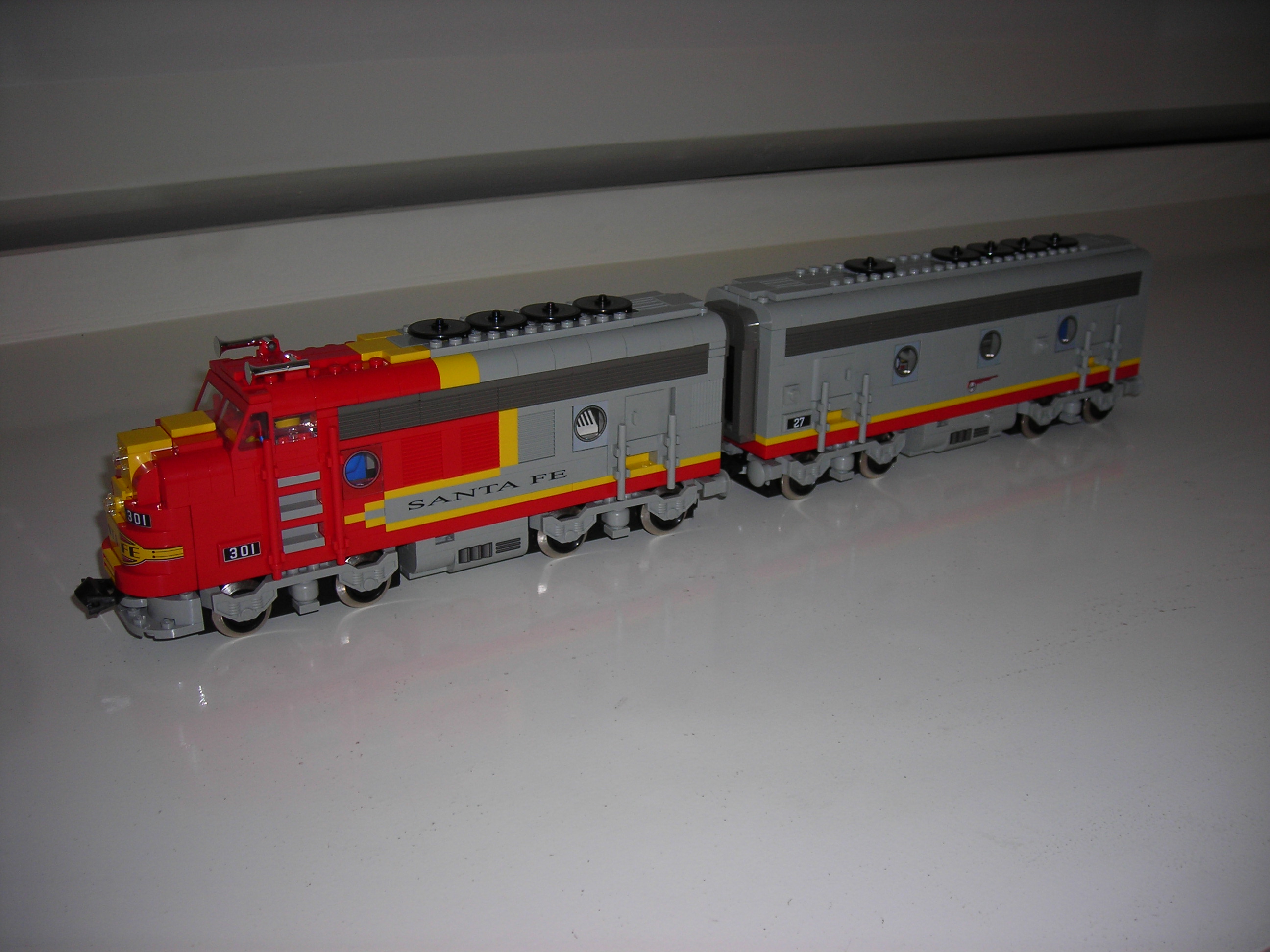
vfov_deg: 37.7
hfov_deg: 49.0
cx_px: 635
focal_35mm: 38
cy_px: 476
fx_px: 1394
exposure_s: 1/60.1
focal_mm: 6.3
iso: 50
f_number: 3.2
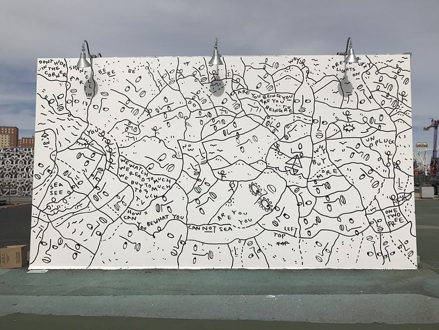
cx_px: 220
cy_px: 165
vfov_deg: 49.8
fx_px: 355
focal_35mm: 28
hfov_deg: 63.4
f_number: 1.8
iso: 20
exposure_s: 1/8000
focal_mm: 3.99
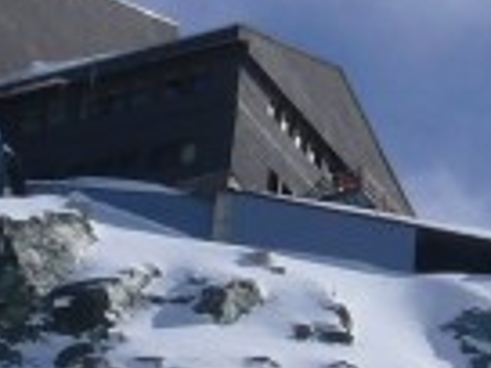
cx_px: 1033
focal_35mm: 440
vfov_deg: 3.4
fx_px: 6241
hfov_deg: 4.4
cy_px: -40
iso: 100
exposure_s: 1/800
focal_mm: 15.9
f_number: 8
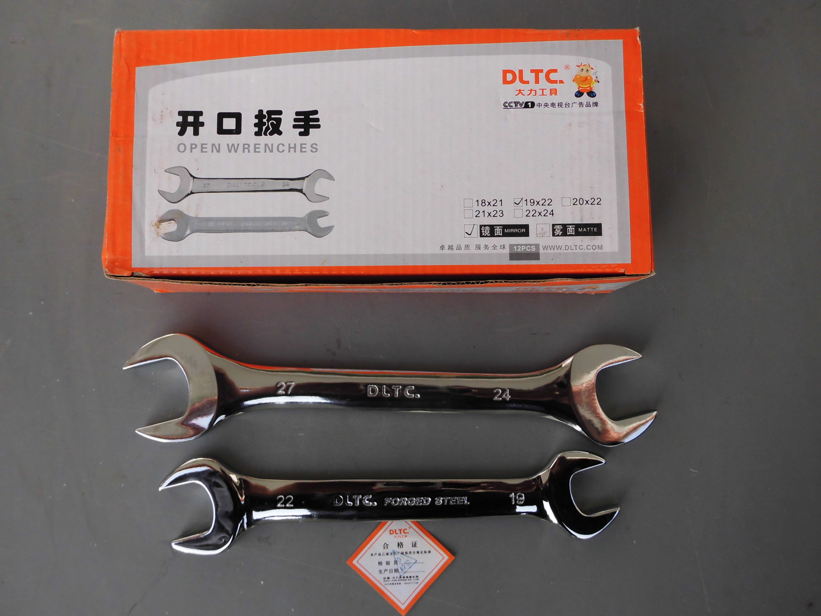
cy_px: 308
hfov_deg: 69.4
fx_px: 593
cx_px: 410
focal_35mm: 25
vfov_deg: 54.9
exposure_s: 1/250
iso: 64
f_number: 3
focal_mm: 4.5
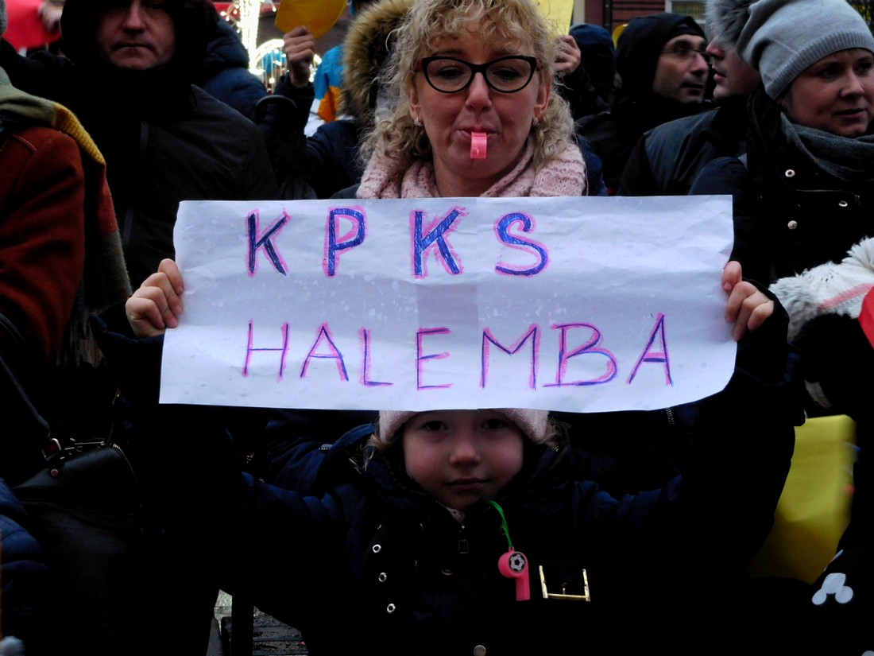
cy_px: 328
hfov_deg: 21.8
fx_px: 2272
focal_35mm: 90
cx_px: 437
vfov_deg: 16.4
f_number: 4.7
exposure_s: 1/30
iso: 450
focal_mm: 16.1
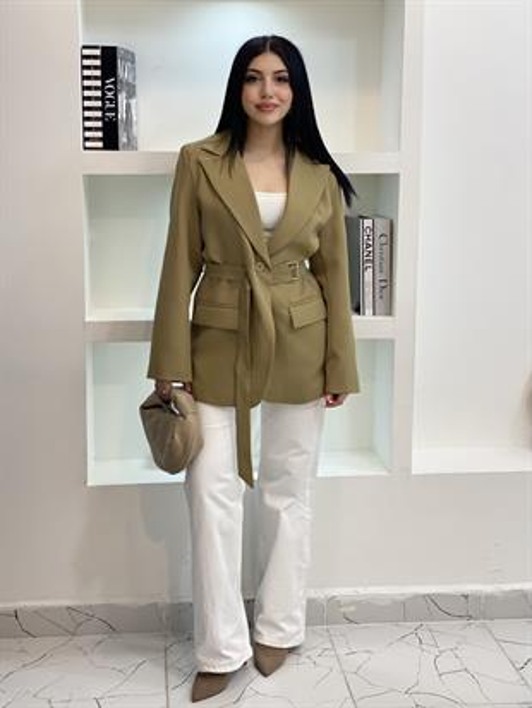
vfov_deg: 36.8
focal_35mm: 52
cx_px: 266
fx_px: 1065
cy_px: 354
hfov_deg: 28.0
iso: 100
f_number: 2
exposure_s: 1/120
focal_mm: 6
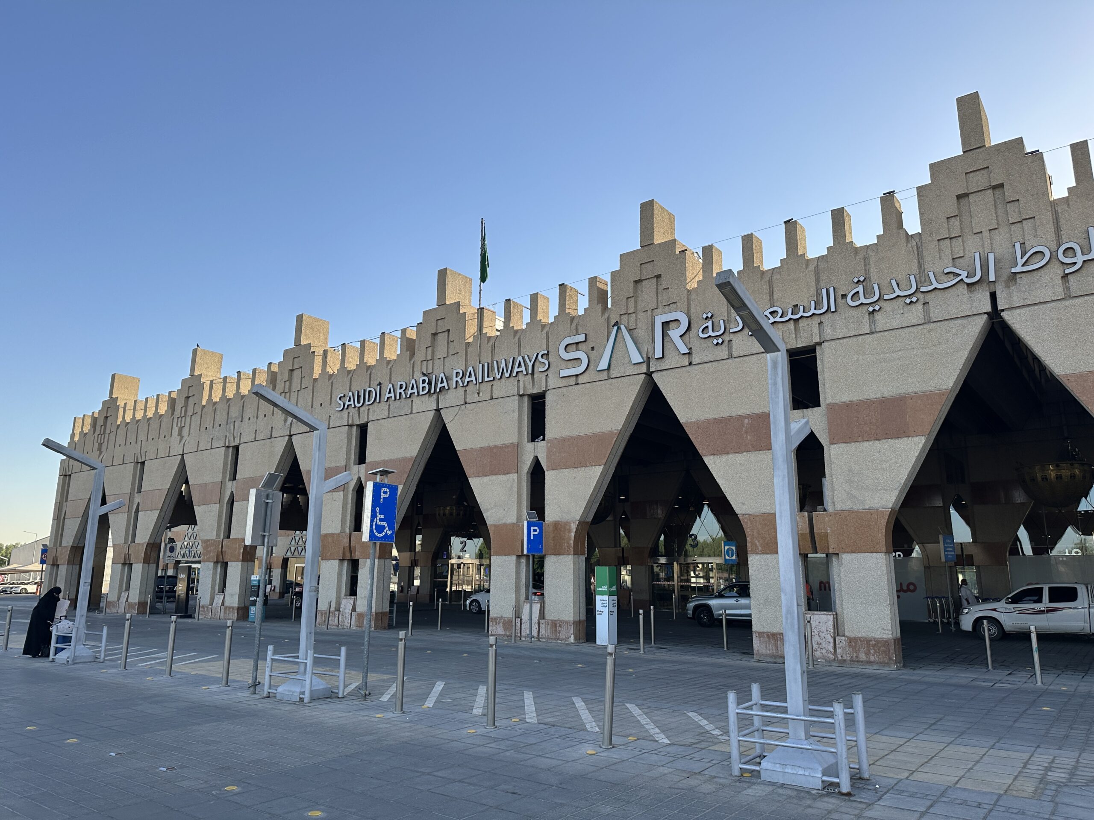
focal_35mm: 24
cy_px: 410
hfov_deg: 71.6
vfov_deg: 56.8
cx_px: 547
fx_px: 758
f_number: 1.78
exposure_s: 1/2353
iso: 80
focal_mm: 6.86
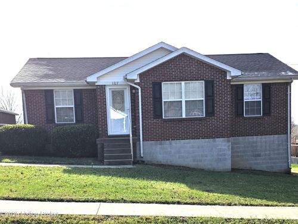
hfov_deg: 53.9
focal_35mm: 34
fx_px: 293
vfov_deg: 41.9
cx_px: 149
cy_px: 112
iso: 40
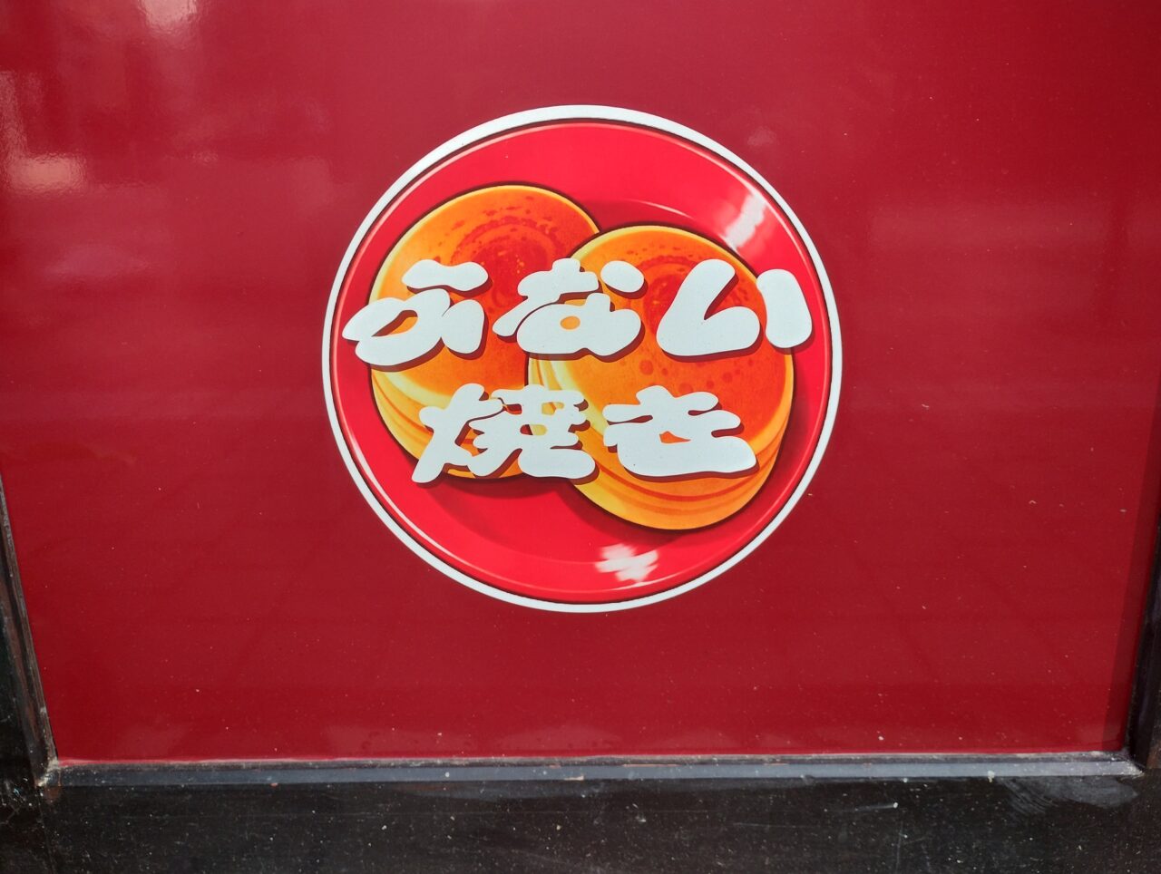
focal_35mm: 28
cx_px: 580
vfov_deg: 49.9
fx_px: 941
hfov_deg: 63.4
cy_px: 437
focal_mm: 4.27
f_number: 1.8
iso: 115
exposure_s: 1/120
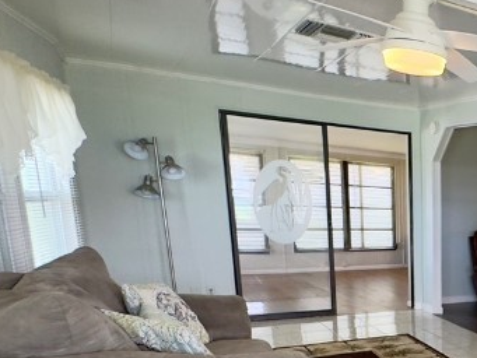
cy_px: 340
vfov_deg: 32.2
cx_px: 596
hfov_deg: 34.2
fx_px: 579
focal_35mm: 42
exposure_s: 1/60
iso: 400
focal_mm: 2.22
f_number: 2.2
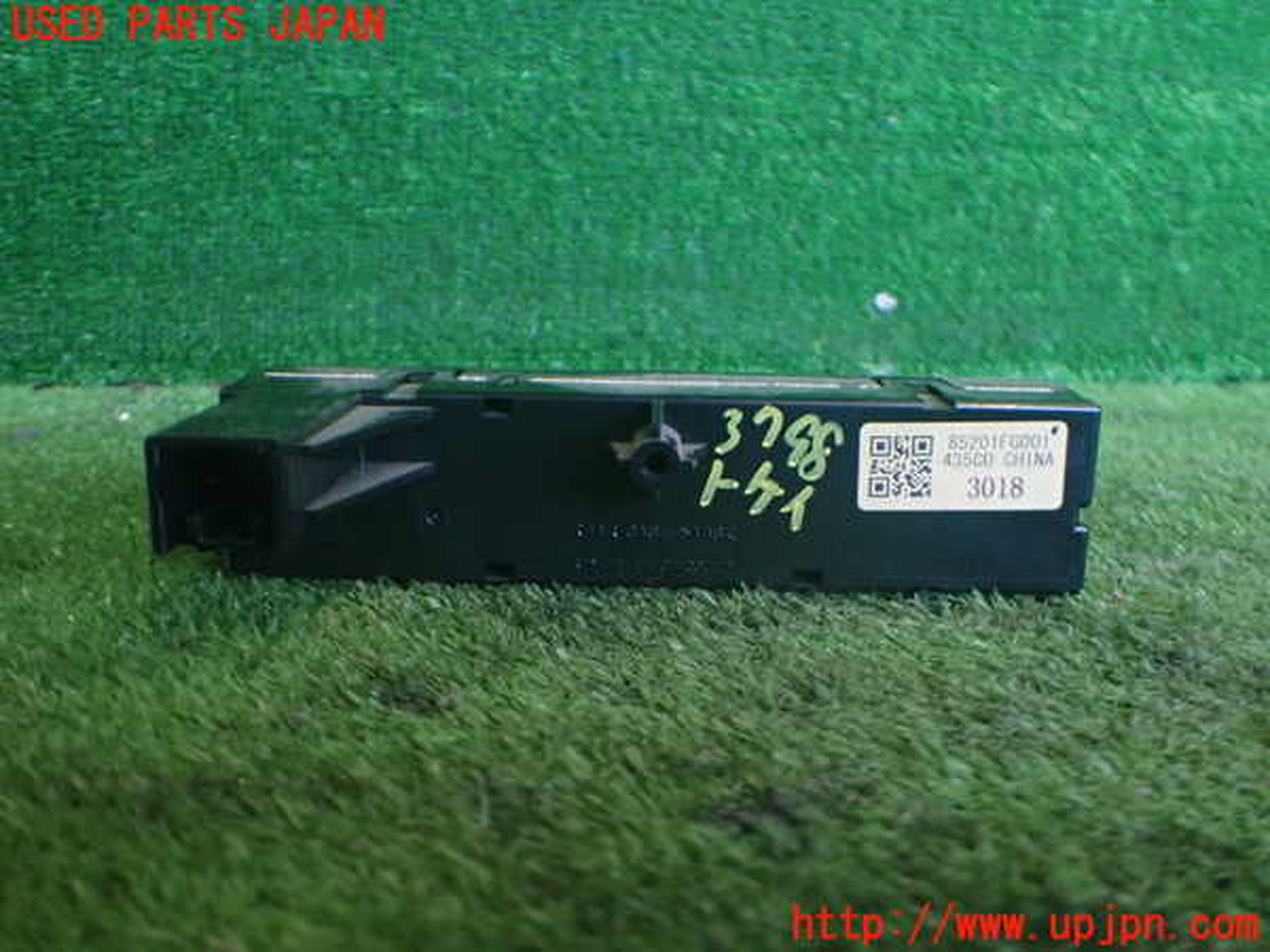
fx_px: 1101
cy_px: 476
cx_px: 635
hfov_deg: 60.0
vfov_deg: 46.8
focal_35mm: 30
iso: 500
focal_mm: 5.4
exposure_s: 1/125
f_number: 2.3
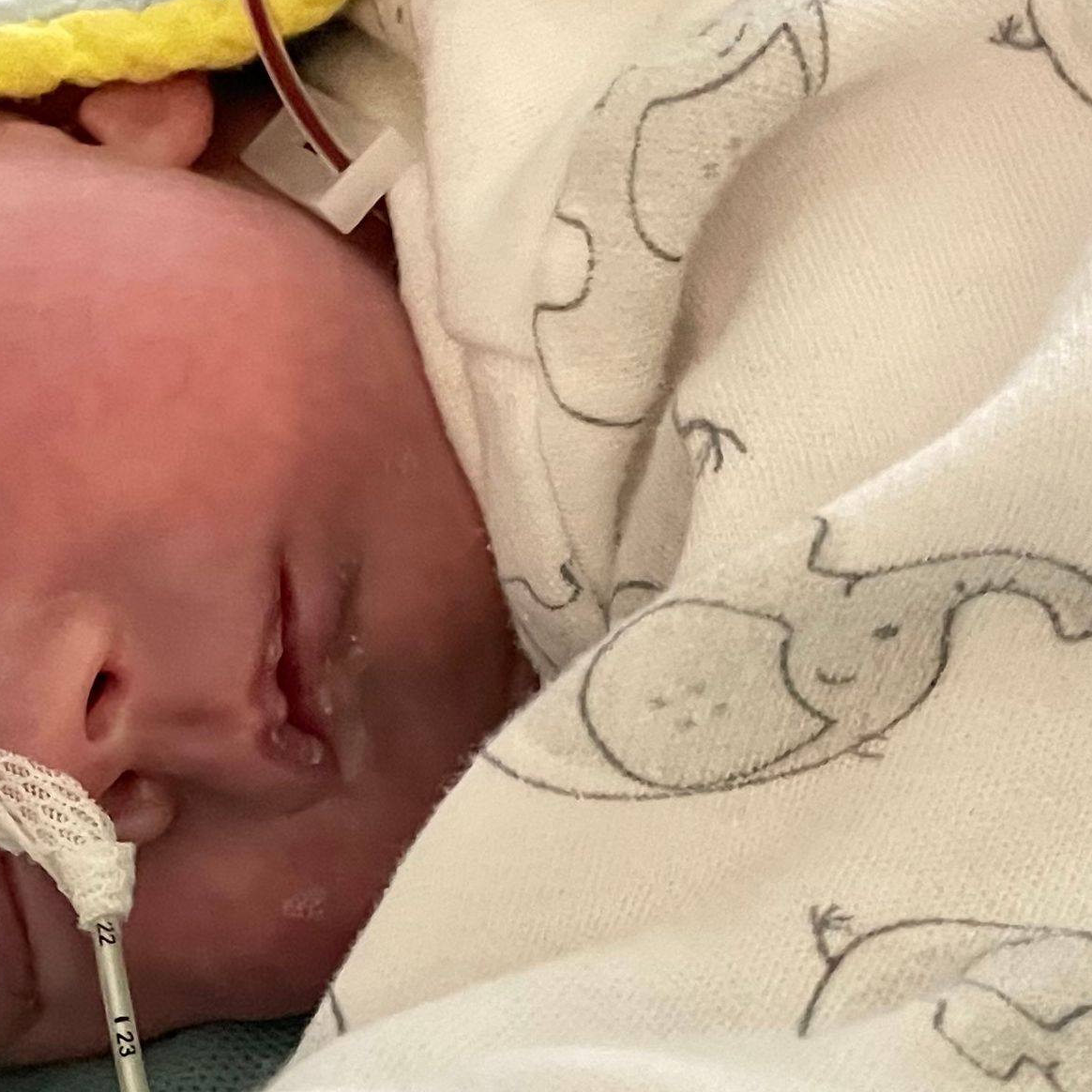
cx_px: 395
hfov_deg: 21.9
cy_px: 983
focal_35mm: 79
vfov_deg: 21.4
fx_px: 2820
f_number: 1.6
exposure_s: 1/30
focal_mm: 4.2
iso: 640
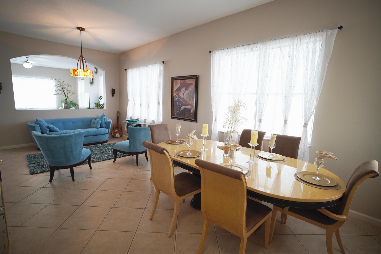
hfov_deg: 95.0
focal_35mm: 16
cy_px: 127
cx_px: 190
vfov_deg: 72.0
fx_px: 175
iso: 125
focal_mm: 11
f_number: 1.8
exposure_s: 1/30
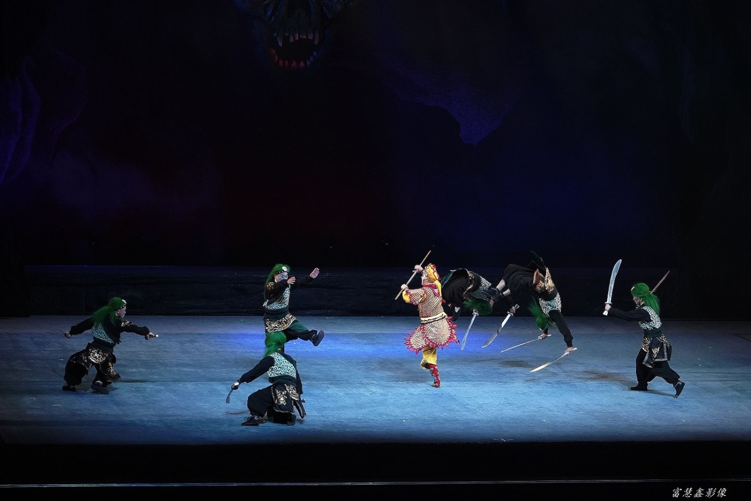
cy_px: 250
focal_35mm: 127
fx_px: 2649
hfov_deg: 16.1
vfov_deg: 10.8
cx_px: 376
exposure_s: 1/500
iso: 1250
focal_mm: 85
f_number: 4
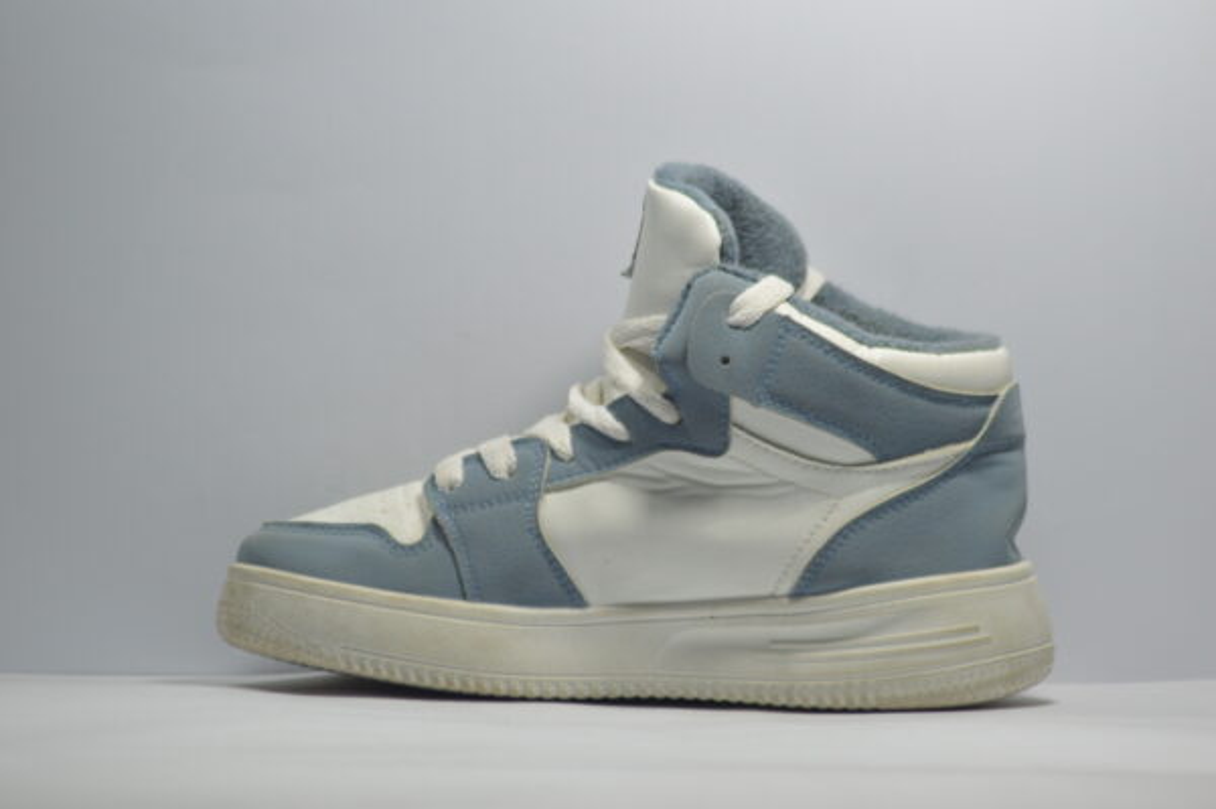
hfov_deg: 10.2
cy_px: 404
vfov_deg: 6.8
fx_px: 6834
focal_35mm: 202
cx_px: 608
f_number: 4.2
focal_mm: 135
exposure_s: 1/125
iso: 450
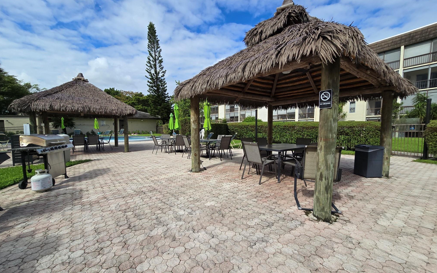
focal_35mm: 14
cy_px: 141
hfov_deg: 105.3
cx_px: 221
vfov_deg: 78.6
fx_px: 167
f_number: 2.2
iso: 50
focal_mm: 2.2
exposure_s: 1/2671
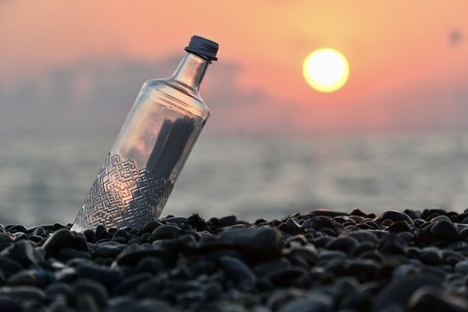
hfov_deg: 9.8
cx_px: 234
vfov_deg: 6.5
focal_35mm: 210
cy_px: 156
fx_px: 2730
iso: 250
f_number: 6.3
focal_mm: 140
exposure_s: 1/320
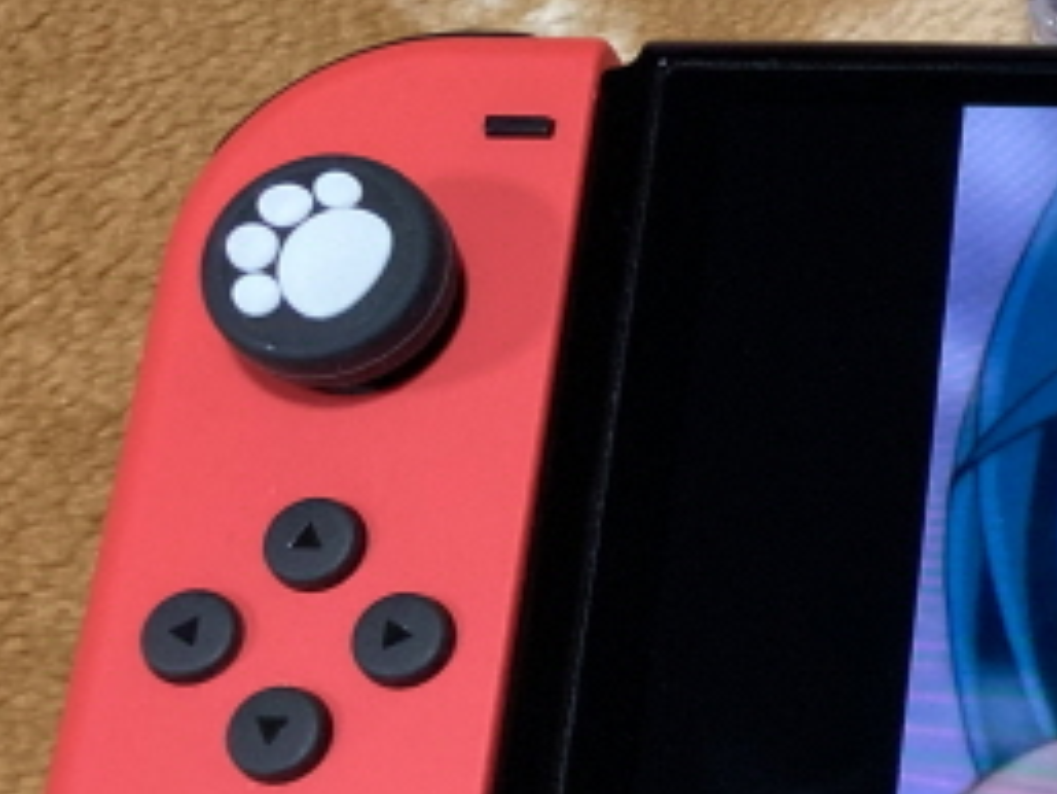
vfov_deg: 17.0
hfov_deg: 19.4
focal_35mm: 87
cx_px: 1620
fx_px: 2658
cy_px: 490
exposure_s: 1/50
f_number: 1.8
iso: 250
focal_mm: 3.99
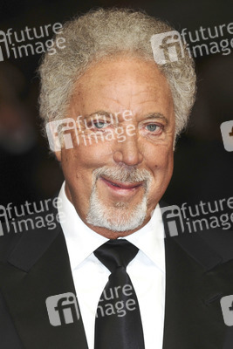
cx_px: 116
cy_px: 174
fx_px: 2692
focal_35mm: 278
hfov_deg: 5.0
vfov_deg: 7.4
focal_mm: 185
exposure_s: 1/200
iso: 320
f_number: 4.5
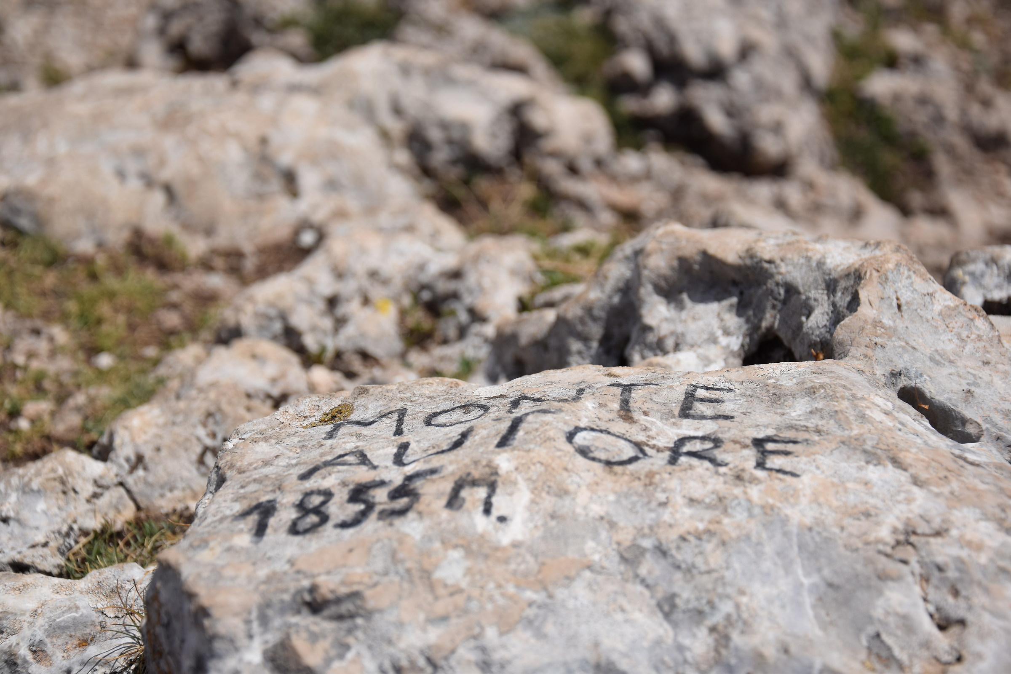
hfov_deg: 26.0
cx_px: 506
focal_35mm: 78
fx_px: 2190
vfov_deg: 17.5
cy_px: 337
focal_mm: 52
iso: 100
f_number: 5
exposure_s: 1/1600
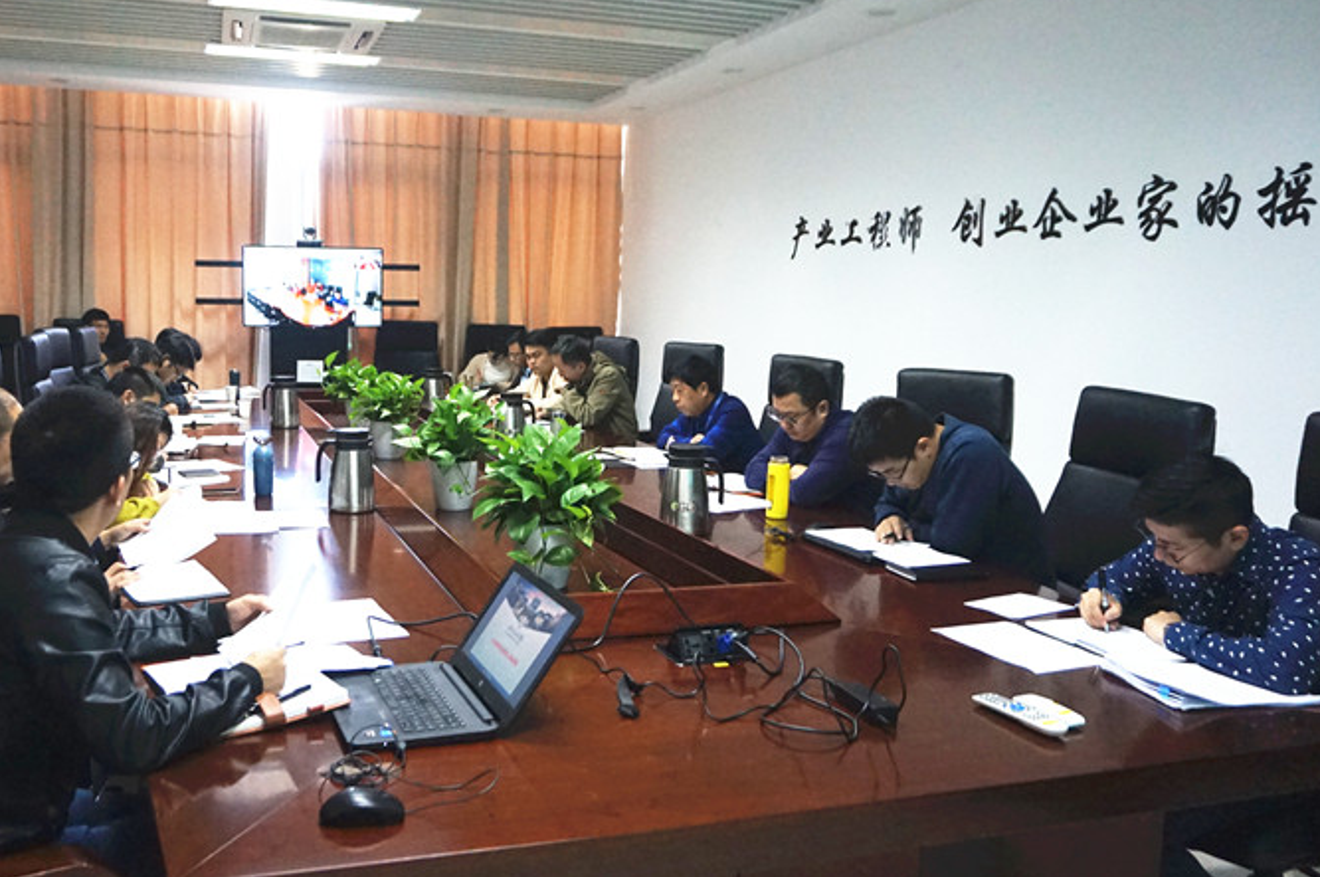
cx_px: 536
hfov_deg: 60.5
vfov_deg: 42.7
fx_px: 1121
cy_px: 418
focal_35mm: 31
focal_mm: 17
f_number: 3.5
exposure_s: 1/160
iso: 2500
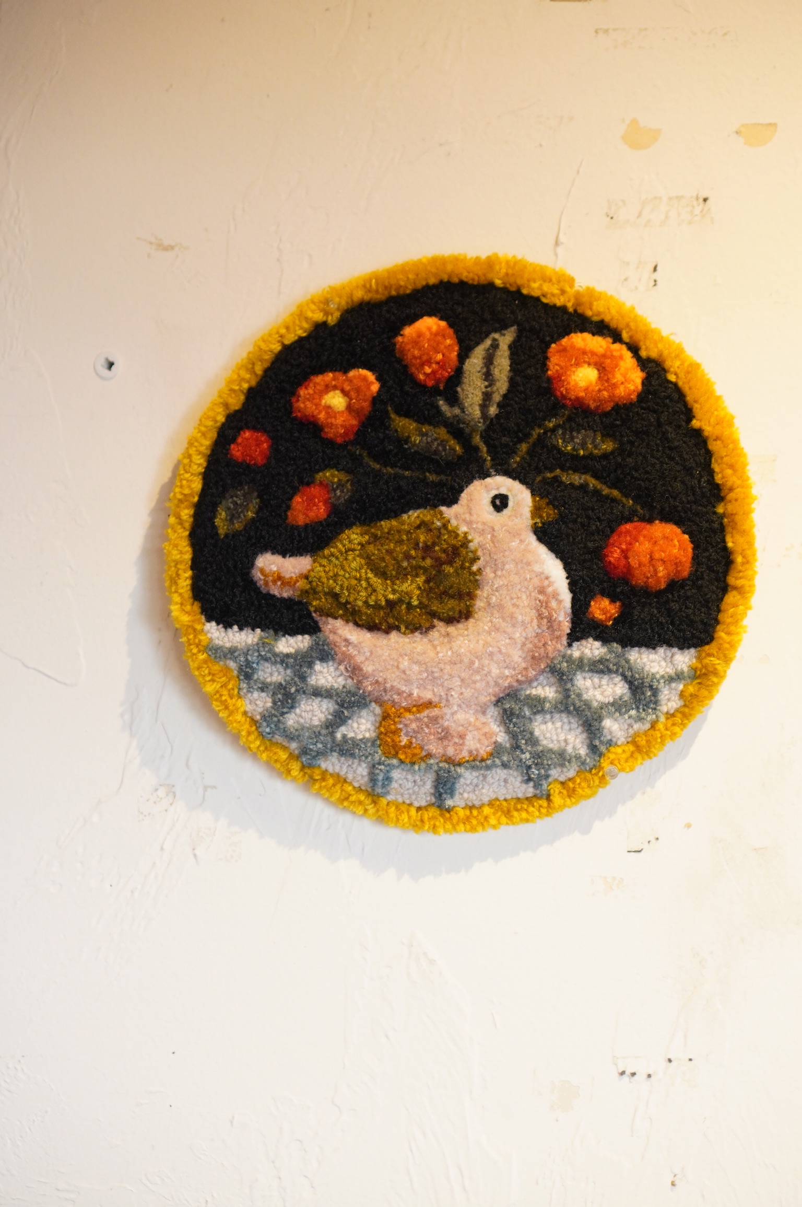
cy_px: 604
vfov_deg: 37.9
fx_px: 1757
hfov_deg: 25.7
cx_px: 401
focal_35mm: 52
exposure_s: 1/125
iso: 800
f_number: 2.8
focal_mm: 35
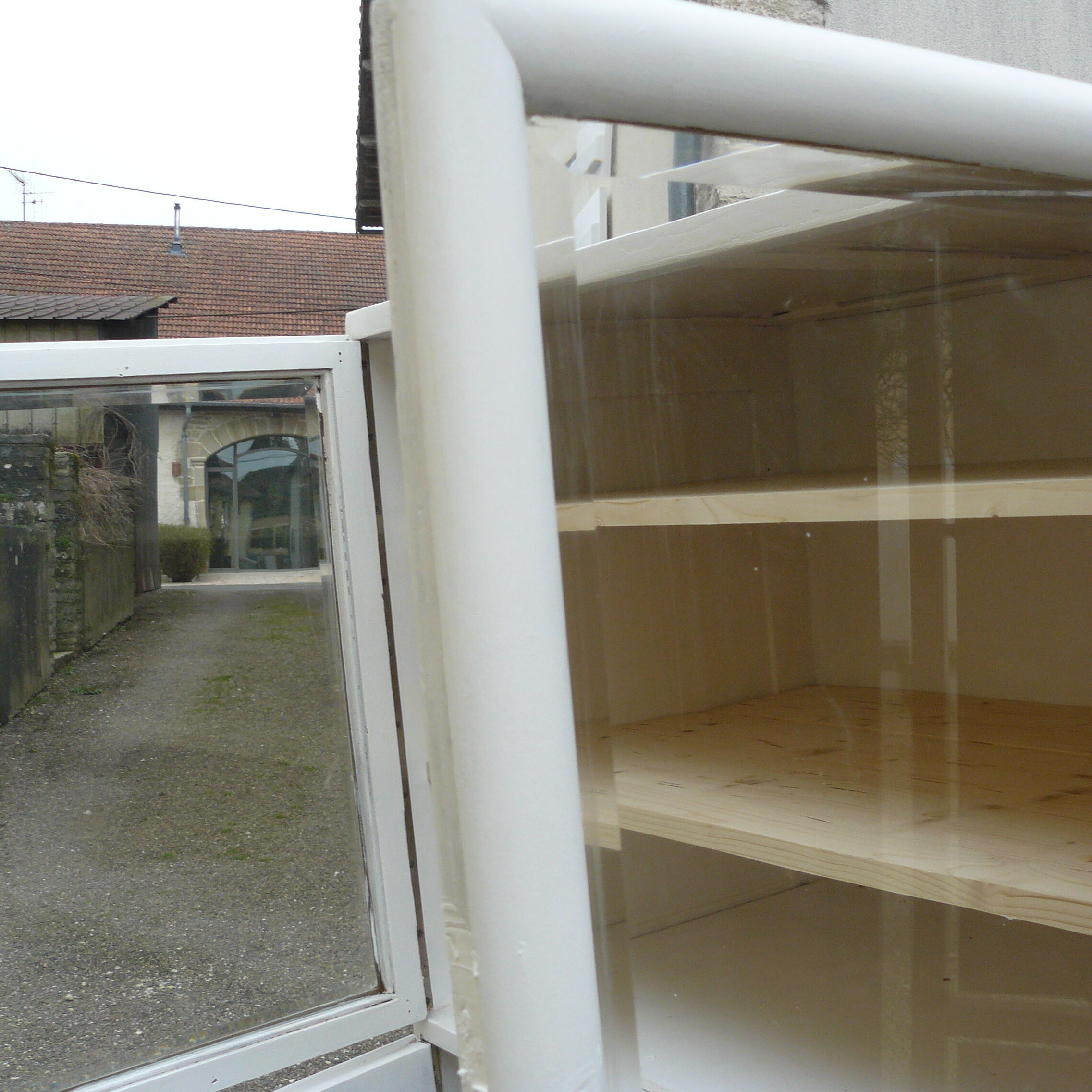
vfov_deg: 39.2
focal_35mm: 43
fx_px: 1535
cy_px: 545
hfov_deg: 38.7
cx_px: 730
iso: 100
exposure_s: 1/100
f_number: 4
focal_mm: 6
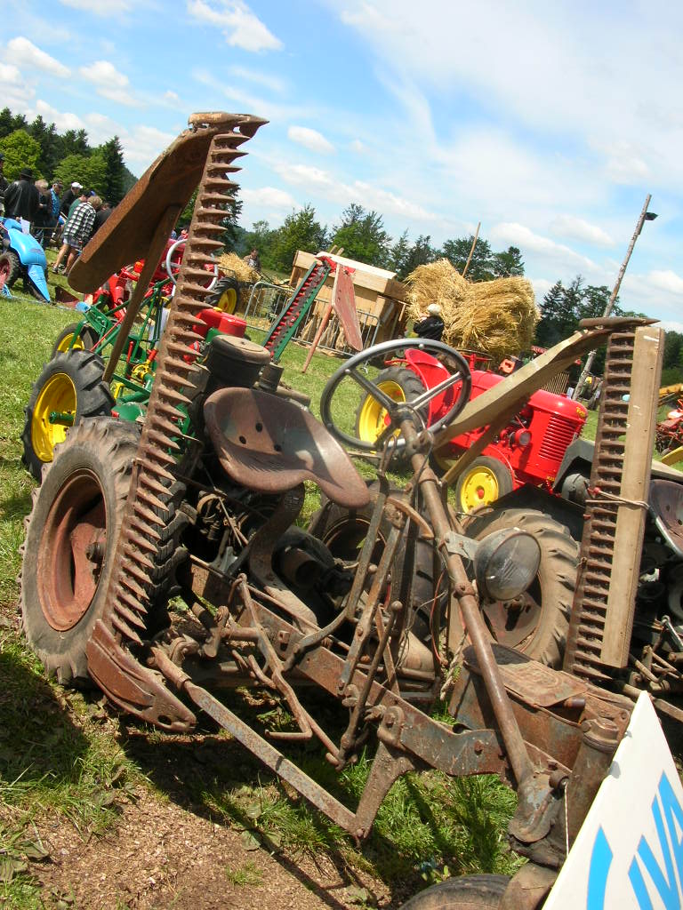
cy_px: 455
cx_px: 342
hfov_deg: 40.7
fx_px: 921
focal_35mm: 35
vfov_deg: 52.6
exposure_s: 1/218
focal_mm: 5.8
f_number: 5.6
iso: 50
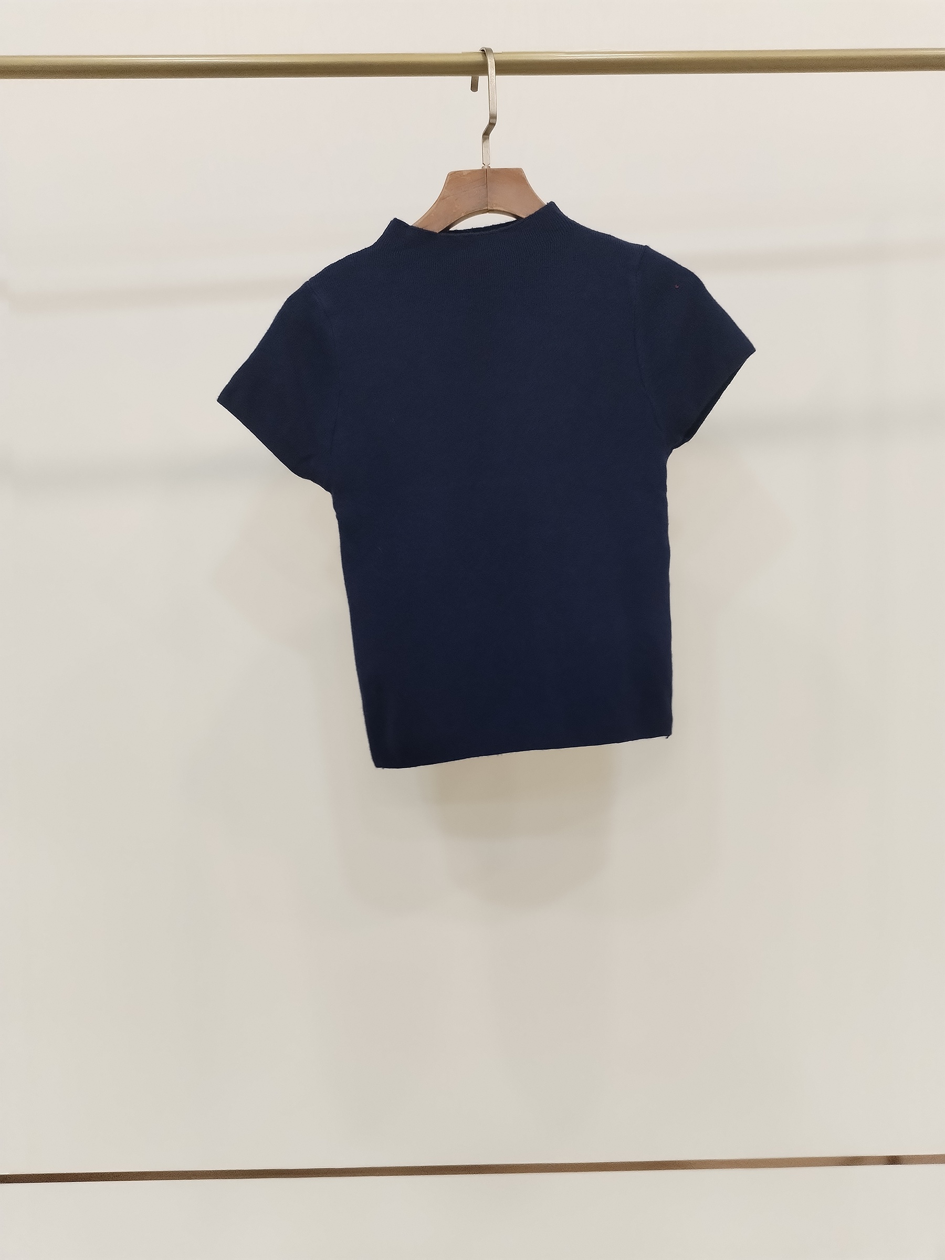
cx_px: 472
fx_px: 1056
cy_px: 630
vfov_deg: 61.7
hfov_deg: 48.2
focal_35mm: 29
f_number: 1.8
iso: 431
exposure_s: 1/60
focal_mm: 4.75
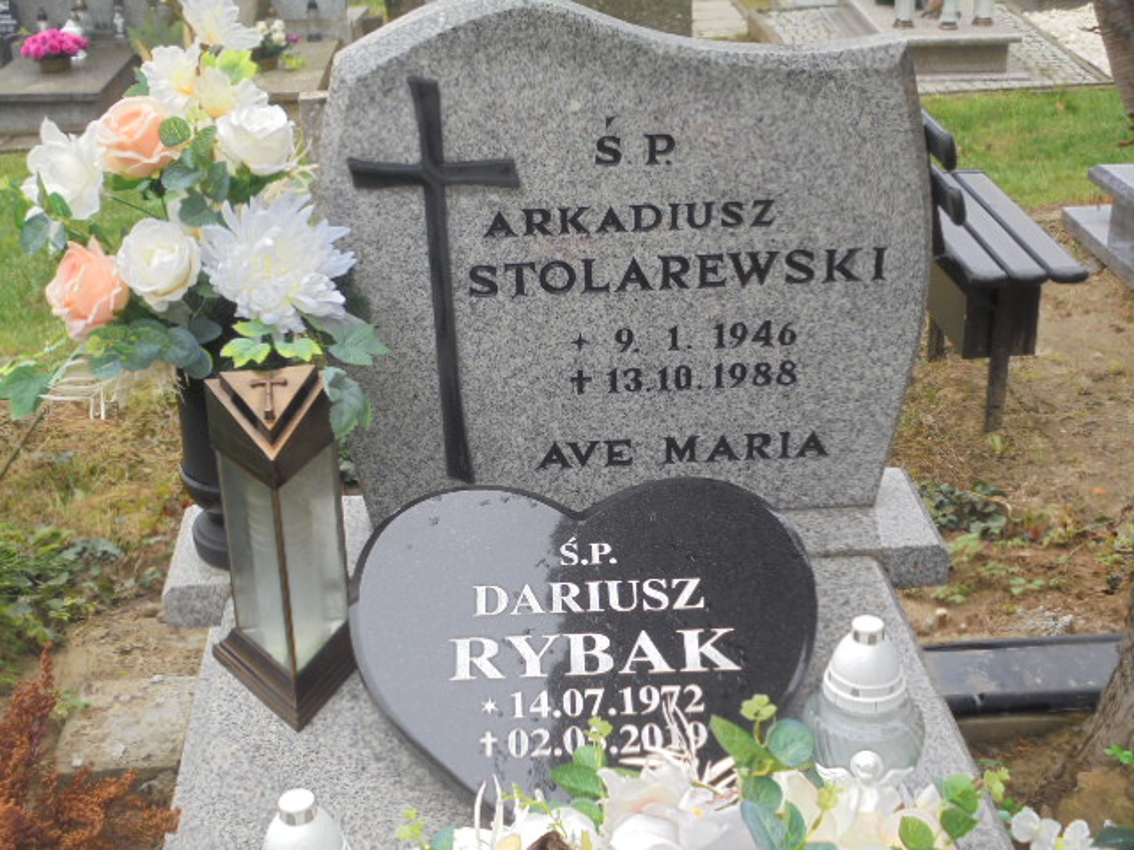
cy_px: 425
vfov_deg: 29.7
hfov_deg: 38.9
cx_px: 567
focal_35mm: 49
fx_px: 1605
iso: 100
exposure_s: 1/40
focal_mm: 8.9
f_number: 4.8
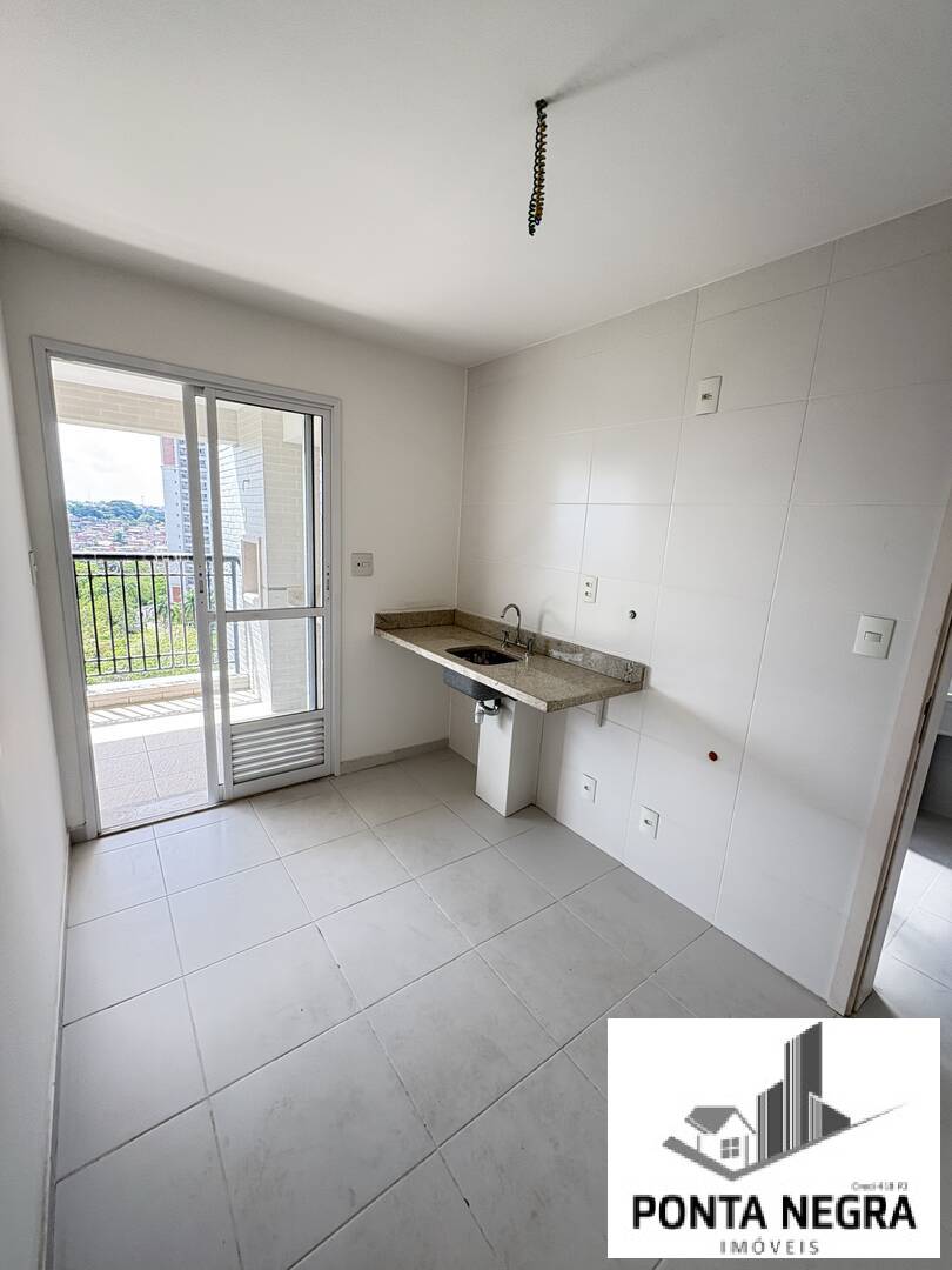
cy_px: 635
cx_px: 476
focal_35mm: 14
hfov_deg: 85.7
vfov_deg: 102.1
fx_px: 513
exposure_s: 1/99
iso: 64
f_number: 2.2
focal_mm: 2.22
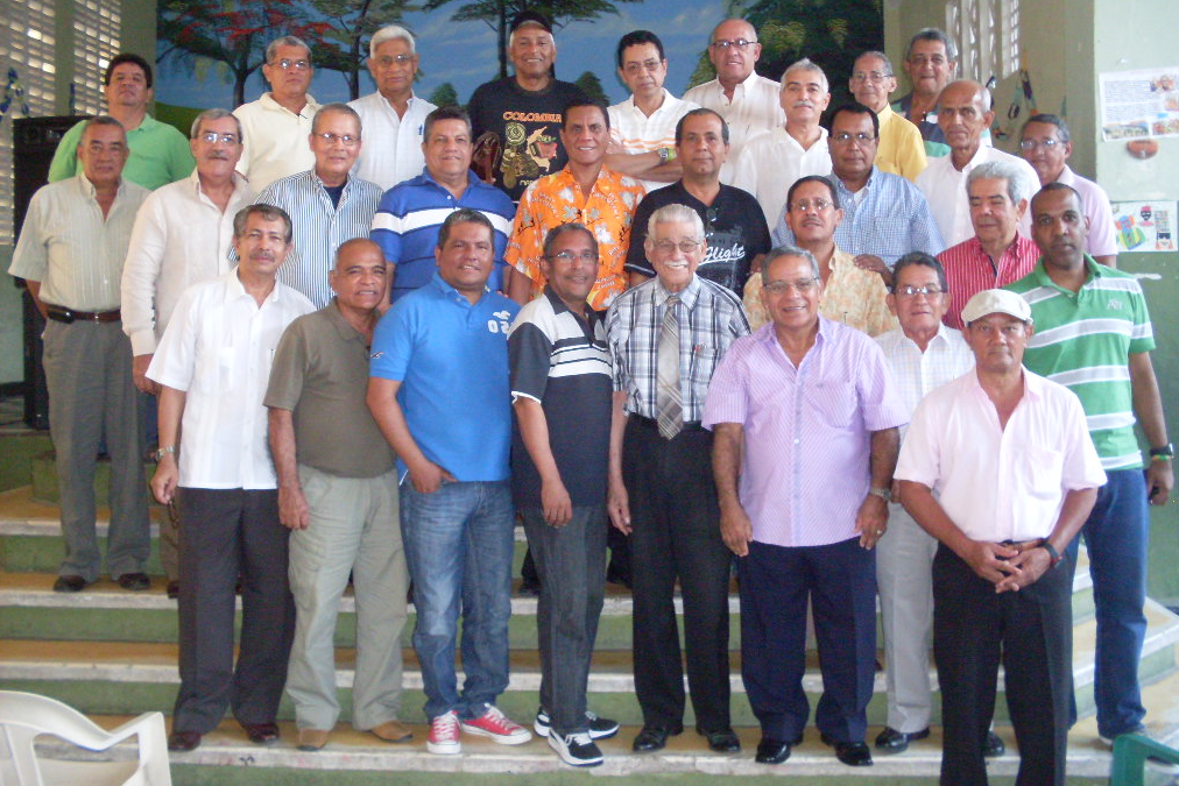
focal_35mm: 40
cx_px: 594
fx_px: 1310
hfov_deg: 48.5
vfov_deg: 33.4
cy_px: 340
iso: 240
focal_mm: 6.3
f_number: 2.8
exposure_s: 1/45
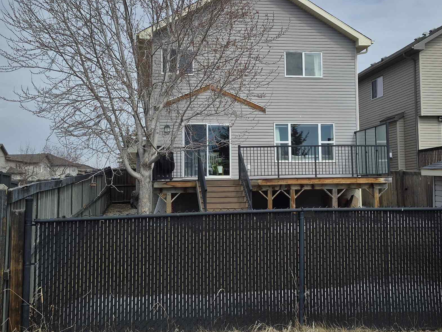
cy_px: 150
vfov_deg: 32.2
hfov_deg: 42.0
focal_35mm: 45
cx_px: 243
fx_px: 575
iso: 25
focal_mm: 5.4
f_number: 1.8
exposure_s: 1/2184
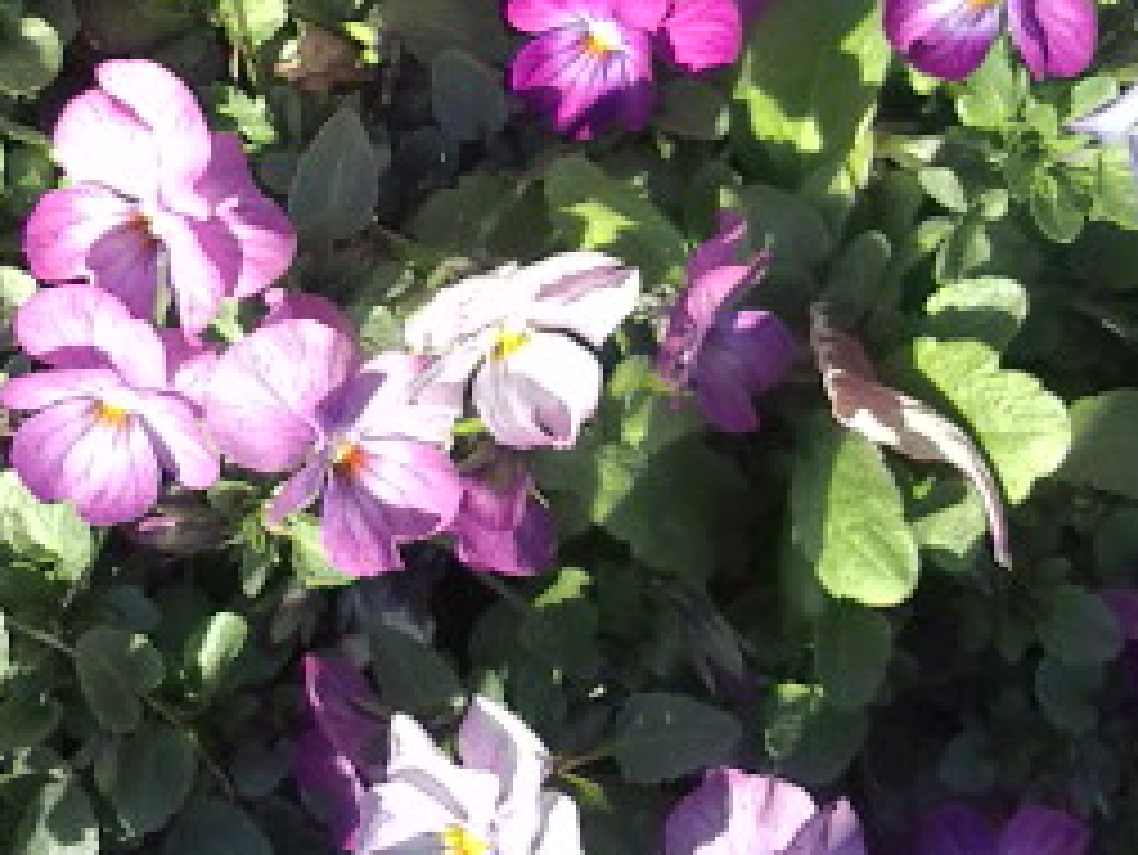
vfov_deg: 18.1
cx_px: 382
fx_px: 2664
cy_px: 166
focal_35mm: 81
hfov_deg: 24.0
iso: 64
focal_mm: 3.3
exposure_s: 1/435
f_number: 2.8
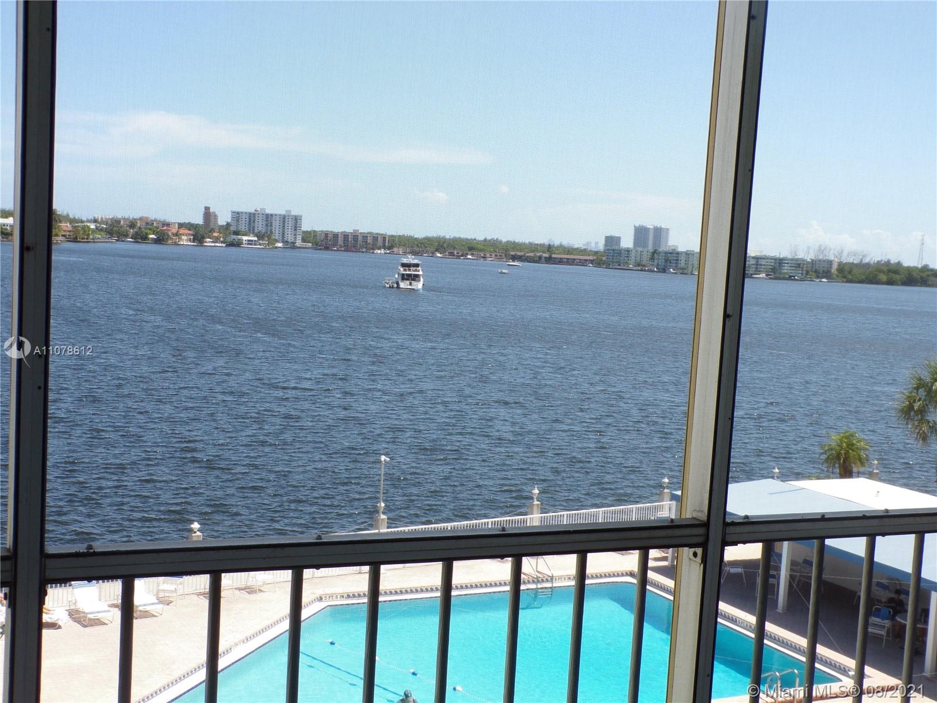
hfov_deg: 44.8
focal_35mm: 42
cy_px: 352
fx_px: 1137
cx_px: 468
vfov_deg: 34.3
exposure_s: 1/300
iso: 80
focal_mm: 7.6
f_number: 4.9
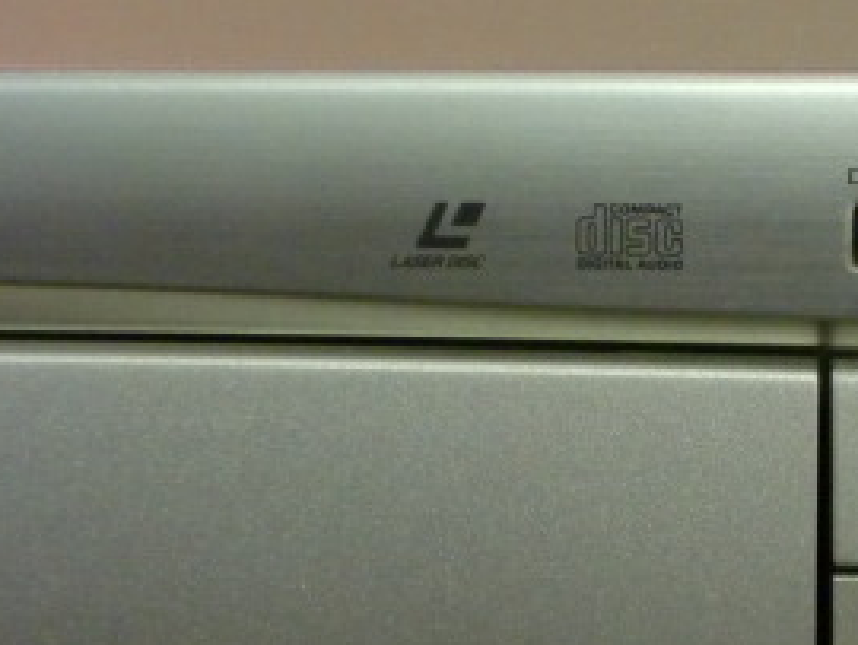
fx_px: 6574
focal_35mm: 265
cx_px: 880
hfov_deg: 7.4
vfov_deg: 5.6
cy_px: 686
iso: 400
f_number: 5.8
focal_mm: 19.6
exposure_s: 1/25
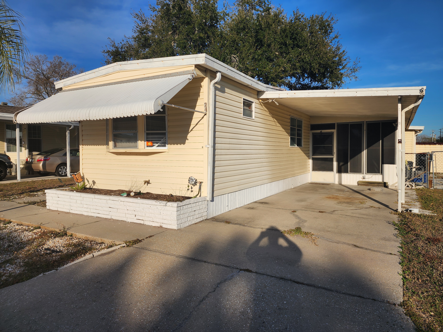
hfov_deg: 73.9
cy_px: 166
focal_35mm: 23
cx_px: 222
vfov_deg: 58.9
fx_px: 294
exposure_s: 1/1894
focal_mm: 6.4
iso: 12
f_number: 1.8
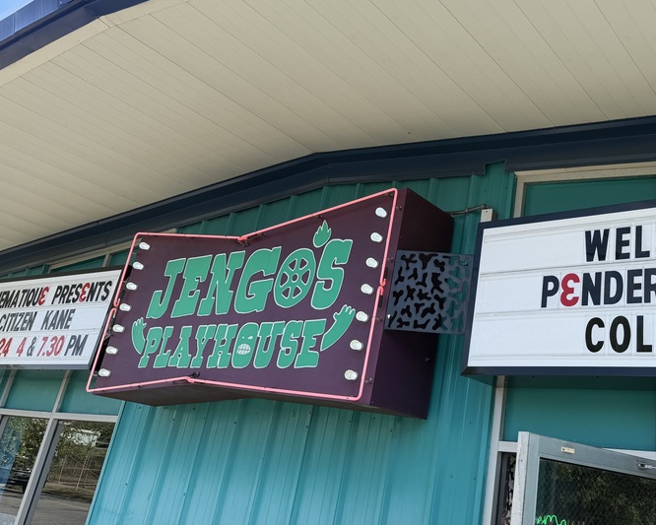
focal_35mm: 36
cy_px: 194
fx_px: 699
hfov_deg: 48.4
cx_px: 488
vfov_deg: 40.8
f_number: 1.78
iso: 80
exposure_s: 1/1553
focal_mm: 6.76
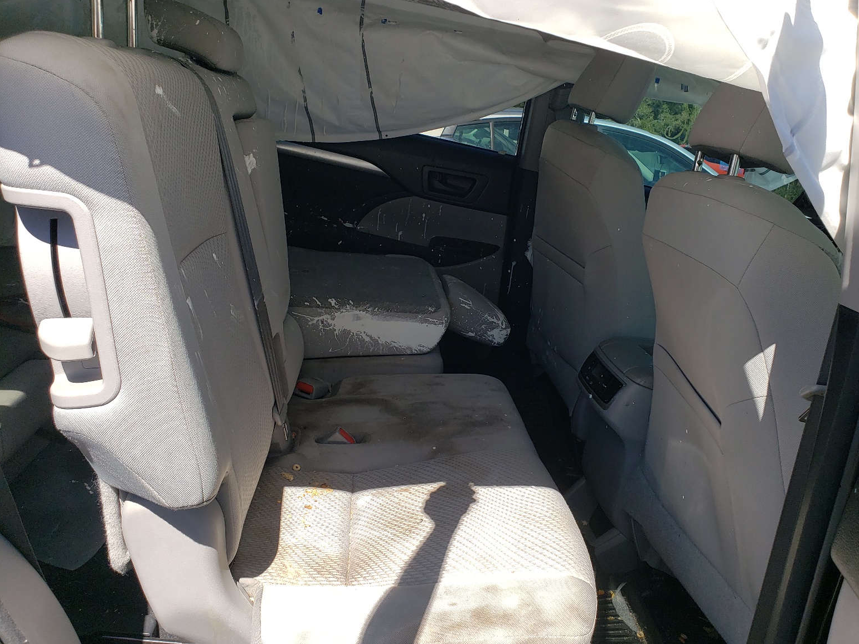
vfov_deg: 51.4
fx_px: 670
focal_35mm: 27
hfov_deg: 65.3
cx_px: 444
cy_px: 319
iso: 50
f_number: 1.5
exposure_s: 1/667
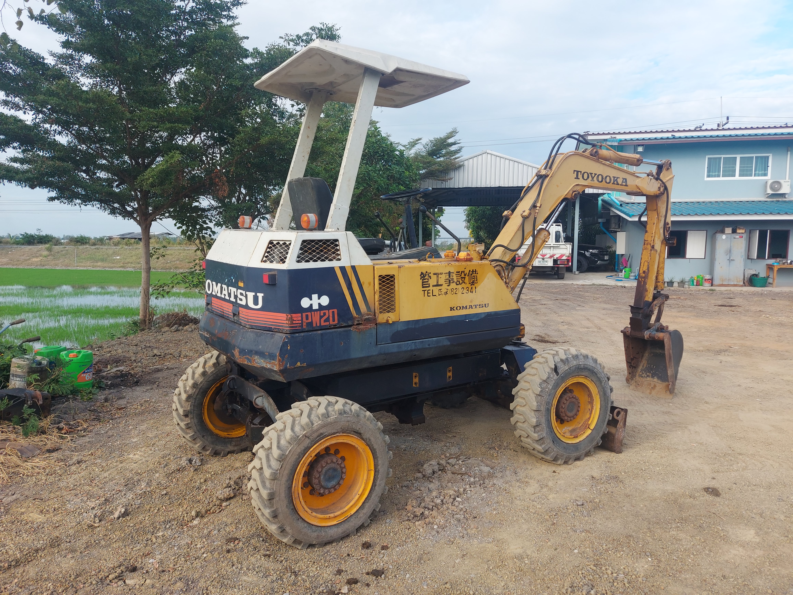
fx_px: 550
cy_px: 298
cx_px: 396
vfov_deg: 56.8
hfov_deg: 71.6
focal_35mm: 24
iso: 32
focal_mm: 5.23
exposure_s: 1/365
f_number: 1.8
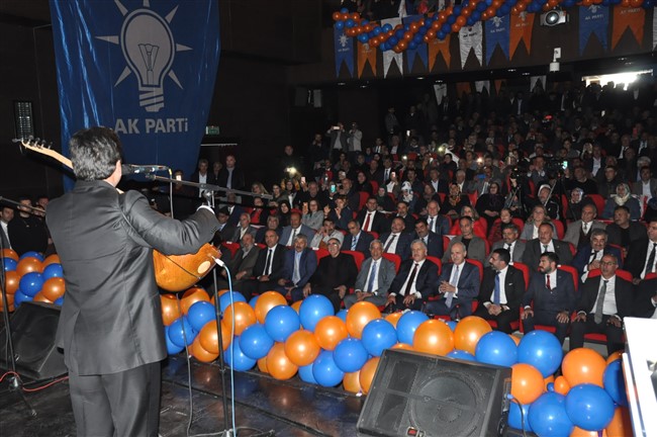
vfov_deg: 39.9
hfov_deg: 57.3
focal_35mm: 33
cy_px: 218
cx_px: 328
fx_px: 602
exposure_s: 1/60
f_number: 3.8
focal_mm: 22
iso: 900
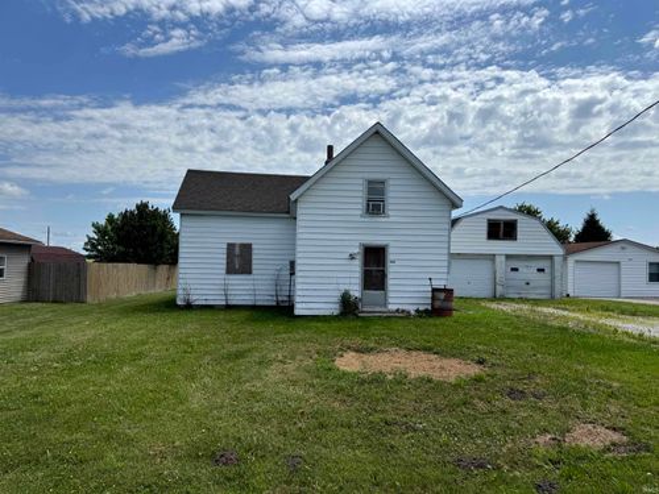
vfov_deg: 56.8
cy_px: 247
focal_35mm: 24
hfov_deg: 71.6
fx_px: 457
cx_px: 330
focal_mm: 6.76
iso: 80
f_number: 1.78
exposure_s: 1/10417
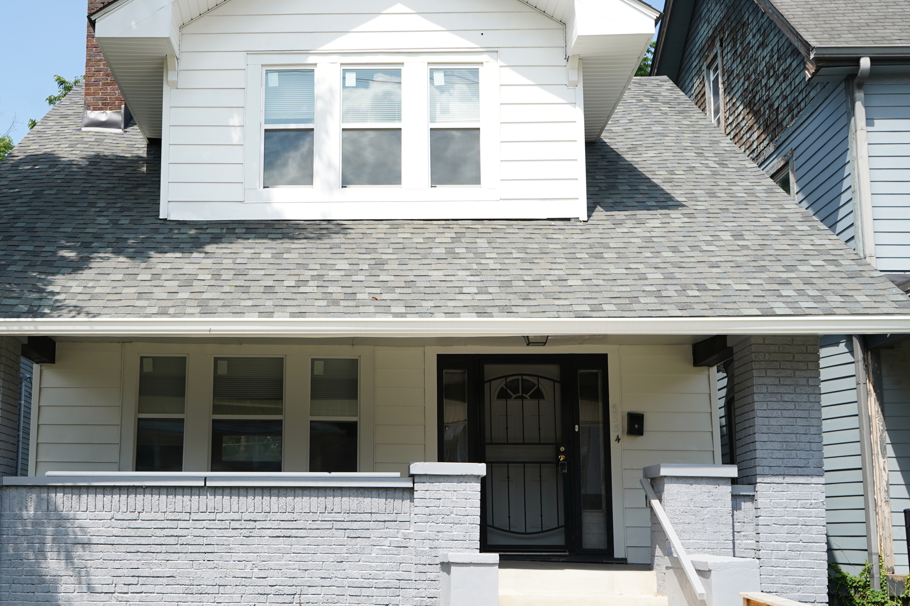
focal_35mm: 45
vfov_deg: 29.8
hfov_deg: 43.0
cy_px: 363
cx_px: 303
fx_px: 1137
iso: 100
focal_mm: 28
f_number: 5.6
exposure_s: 1/320
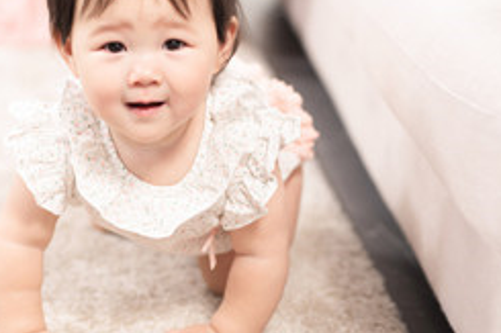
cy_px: 116
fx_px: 1279
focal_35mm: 92
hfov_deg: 22.0
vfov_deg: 14.8
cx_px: 155
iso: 100
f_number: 2
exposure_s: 1/400
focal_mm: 50
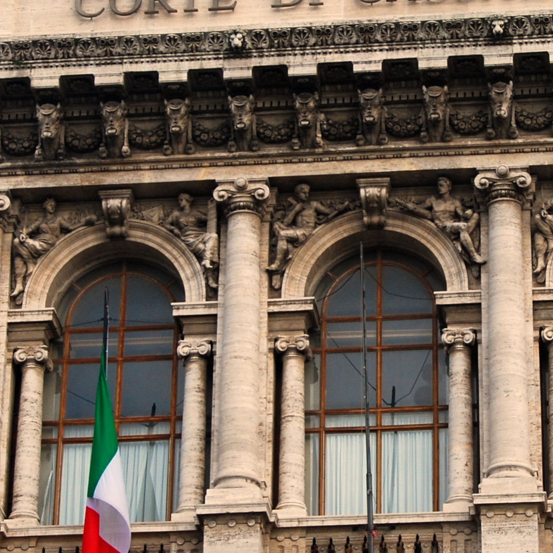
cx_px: 407
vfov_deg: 10.2
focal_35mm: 172
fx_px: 3109
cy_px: 244
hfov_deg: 10.1
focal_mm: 38
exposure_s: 1/320
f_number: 9
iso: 200
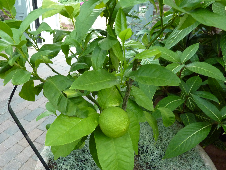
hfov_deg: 61.5
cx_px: 100
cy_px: 84
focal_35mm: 29
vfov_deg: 48.2
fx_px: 189
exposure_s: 1/30
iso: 320
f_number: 3.3
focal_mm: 4.1
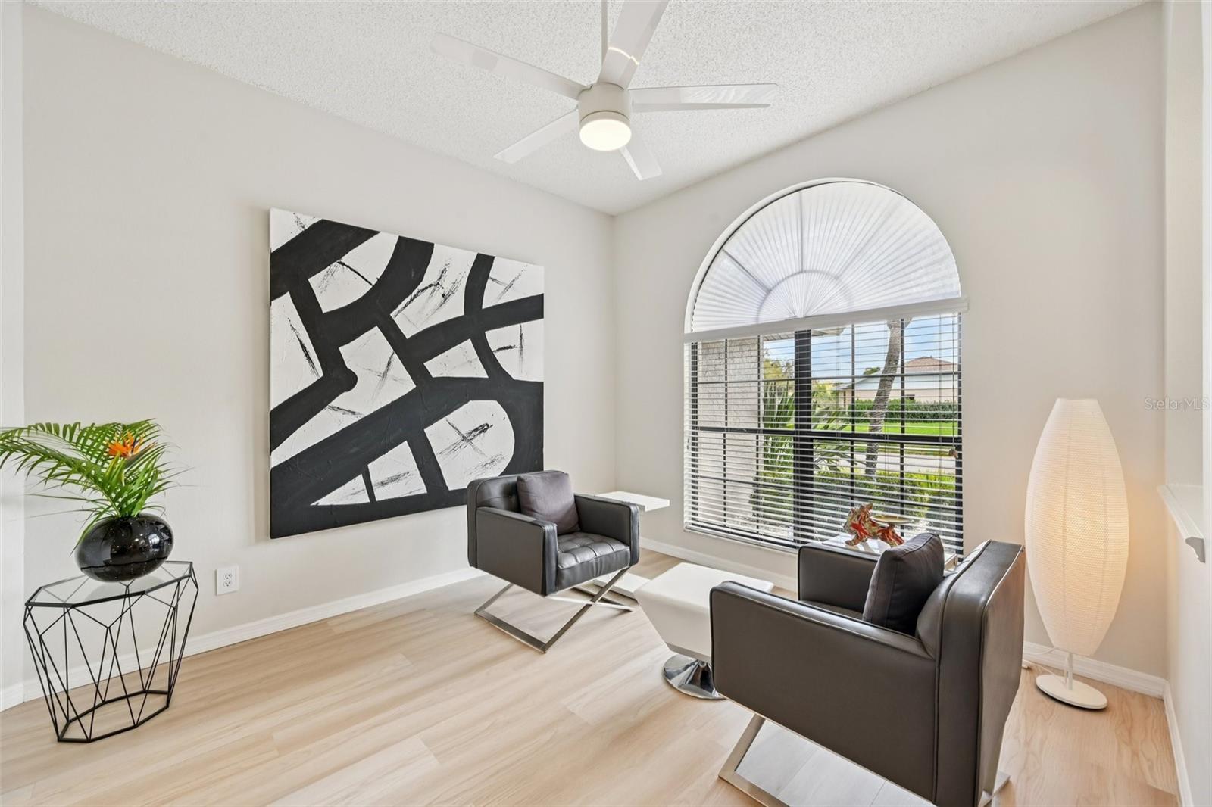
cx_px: 606
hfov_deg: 104.3
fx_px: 471
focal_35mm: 14
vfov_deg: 81.2
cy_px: 404
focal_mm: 14
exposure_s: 1/50
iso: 400
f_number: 8
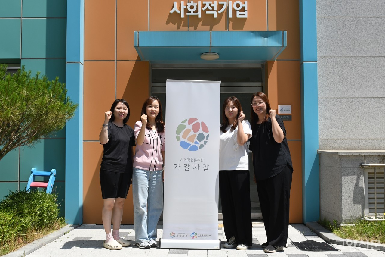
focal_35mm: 43
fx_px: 460
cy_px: 128
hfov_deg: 45.4
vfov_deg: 31.2
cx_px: 192
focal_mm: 29
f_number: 8
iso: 800
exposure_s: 1/1600
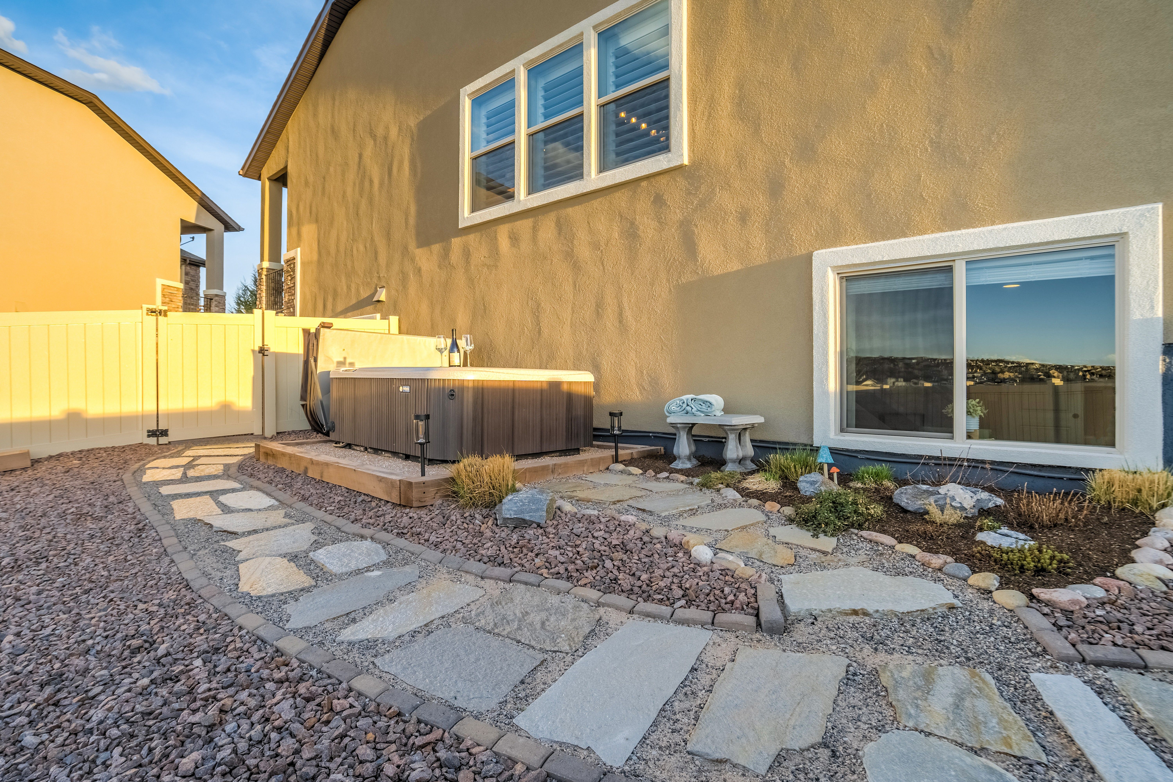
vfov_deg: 73.7
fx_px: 521
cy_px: 391
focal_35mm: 16
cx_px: 586
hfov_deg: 96.7
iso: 250
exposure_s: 1/40
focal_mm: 16
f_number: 7.1
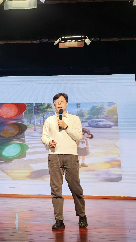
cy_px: 121
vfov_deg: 42.9
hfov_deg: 23.2
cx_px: -19
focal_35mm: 48
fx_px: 308
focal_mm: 5.75
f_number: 2
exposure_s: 1/100
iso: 64
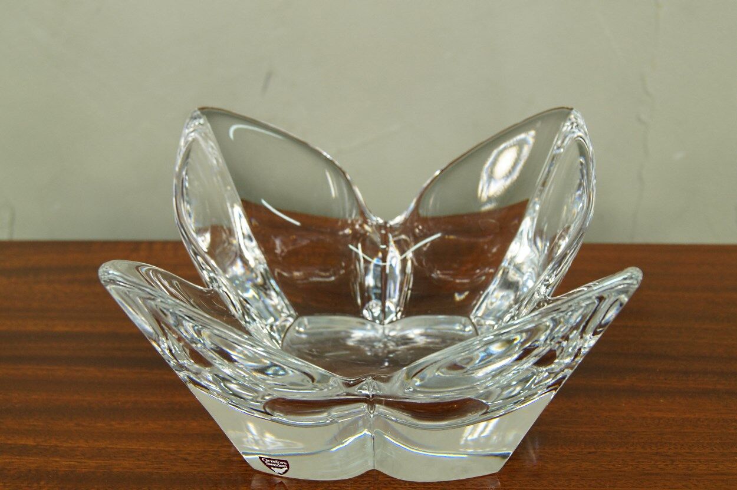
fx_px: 1074
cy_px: 245
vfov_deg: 25.7
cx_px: 368
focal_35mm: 52
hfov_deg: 37.9
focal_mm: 35
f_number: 7.1
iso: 400
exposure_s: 1/30
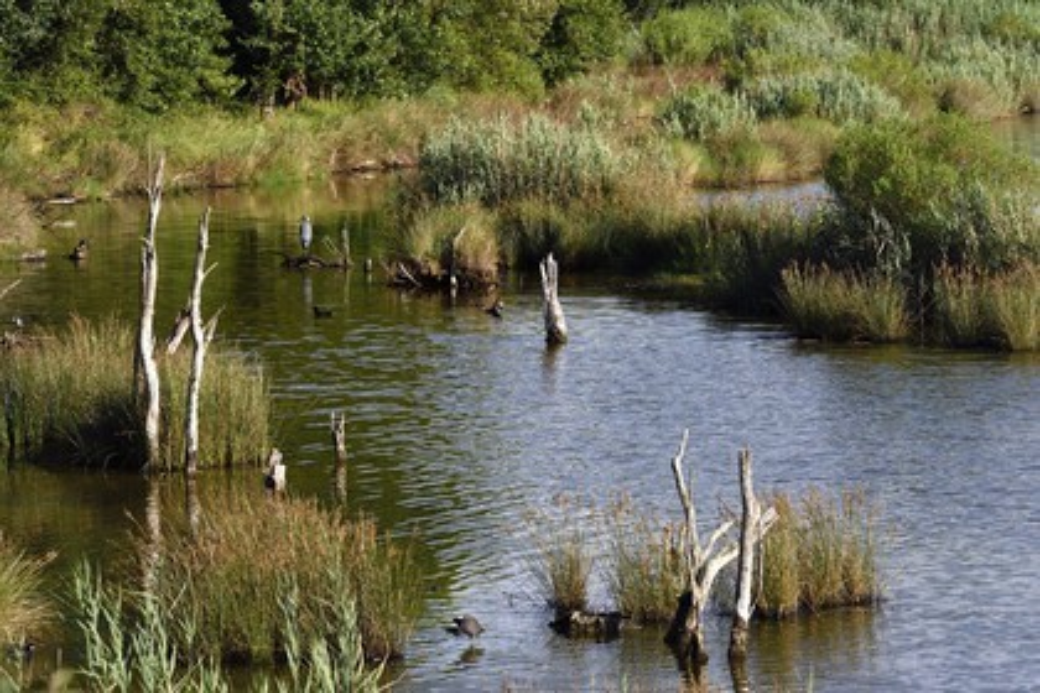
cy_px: 346
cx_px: 520
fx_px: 5344
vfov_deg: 7.4
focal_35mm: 185
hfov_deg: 11.1
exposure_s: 1/200
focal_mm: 185
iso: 400
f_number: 14
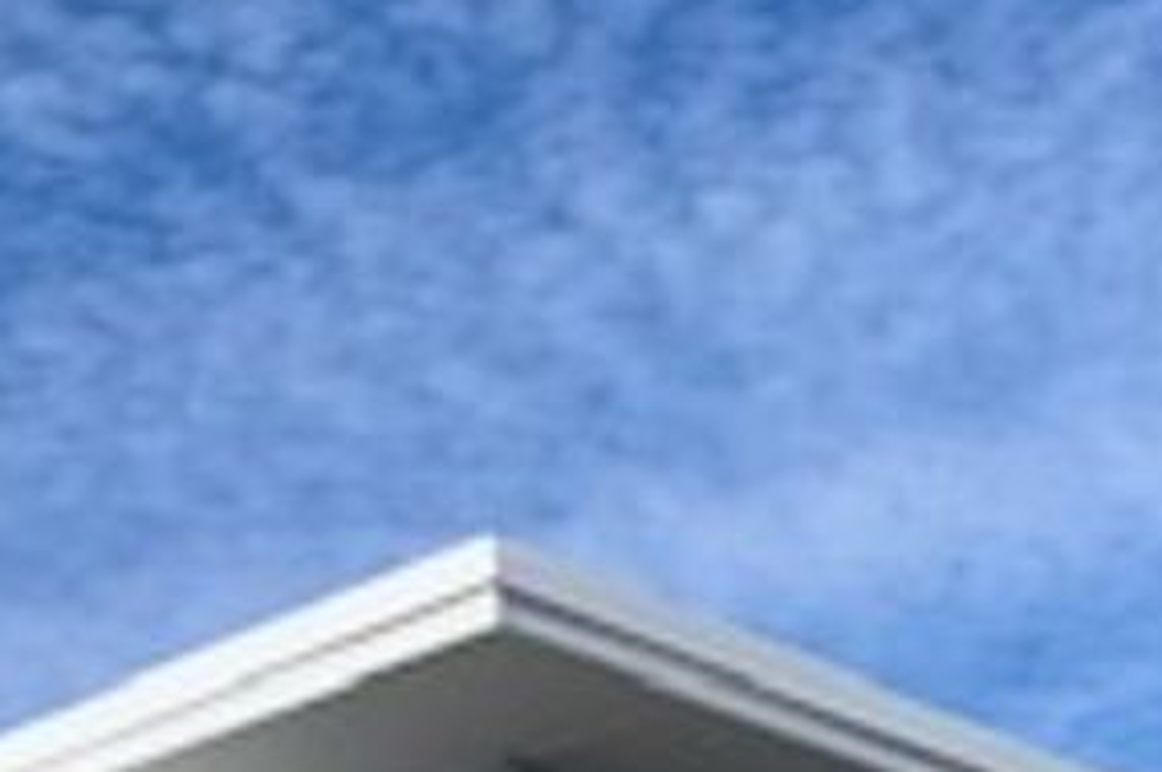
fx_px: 4578
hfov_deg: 13.5
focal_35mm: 142
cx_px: -638
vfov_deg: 9.1
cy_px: 1453
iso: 25
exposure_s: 1/2833
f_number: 1.8
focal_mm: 4.25
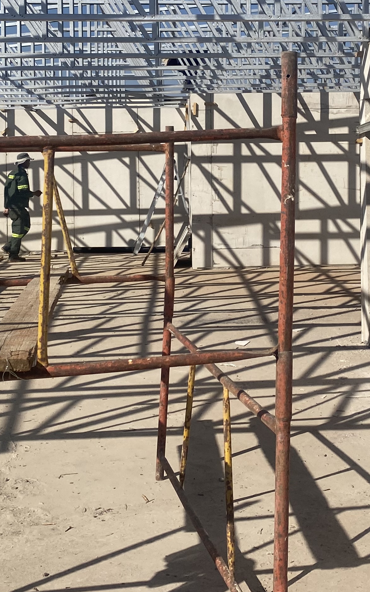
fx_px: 952
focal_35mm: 59
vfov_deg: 33.9
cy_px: 151
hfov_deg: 21.9
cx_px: 237
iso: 32
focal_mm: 4.25
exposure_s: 1/6061
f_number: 1.8
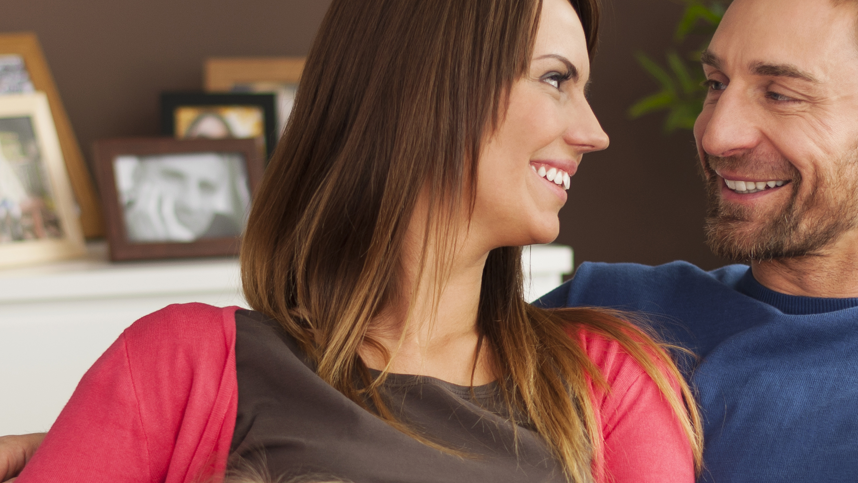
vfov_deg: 8.1
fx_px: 3390
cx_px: 388
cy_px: 409
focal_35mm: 149
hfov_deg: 14.4
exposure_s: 1/100
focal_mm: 50
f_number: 2
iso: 100
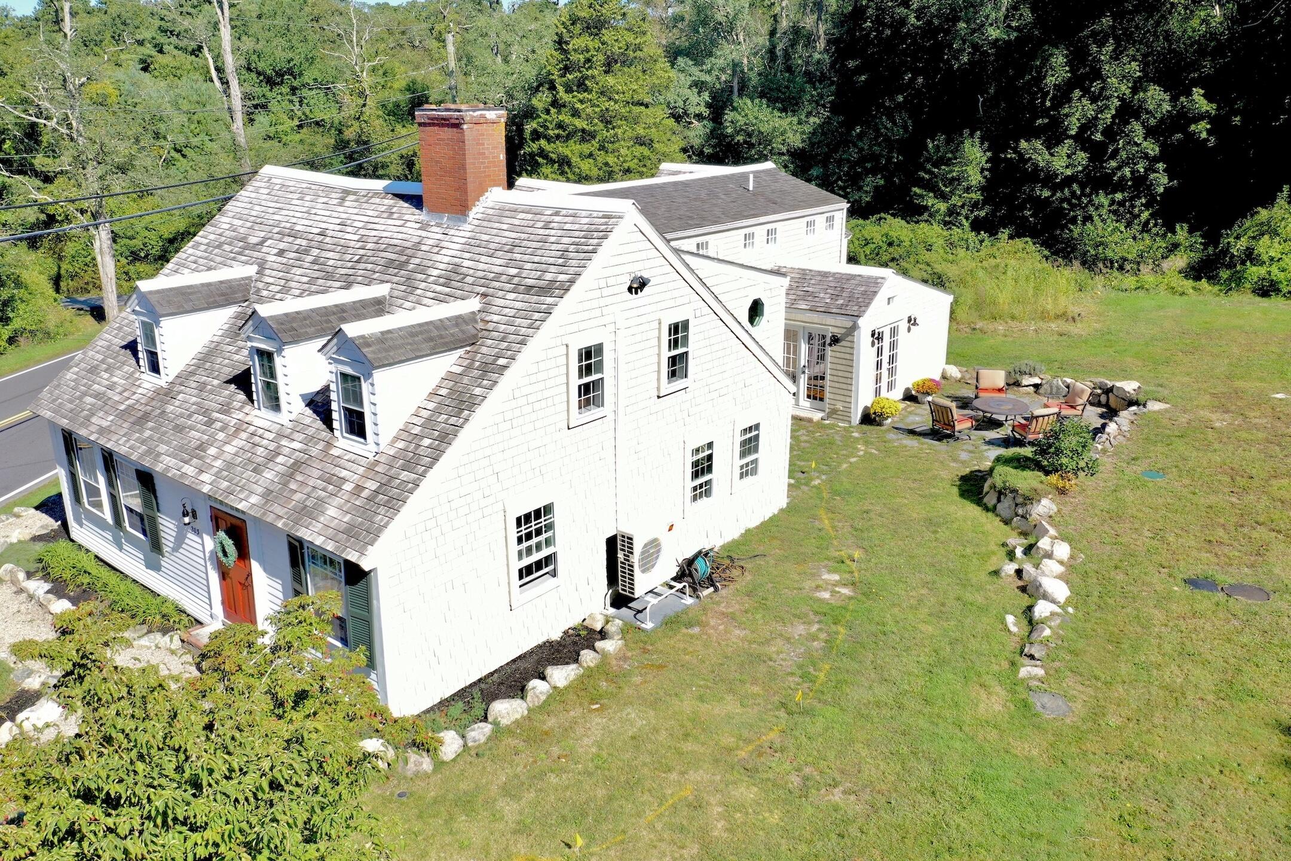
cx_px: 646
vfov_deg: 46.4
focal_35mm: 28
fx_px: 1004
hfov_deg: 65.5
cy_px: 430
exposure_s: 1/240
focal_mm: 10.26
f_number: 5
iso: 100
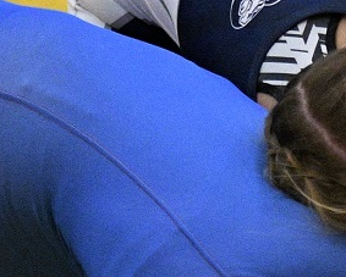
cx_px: 351
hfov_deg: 5.7
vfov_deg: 4.6
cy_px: 240
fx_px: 3455
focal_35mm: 337
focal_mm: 70
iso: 4500
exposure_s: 1/1000
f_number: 2.8
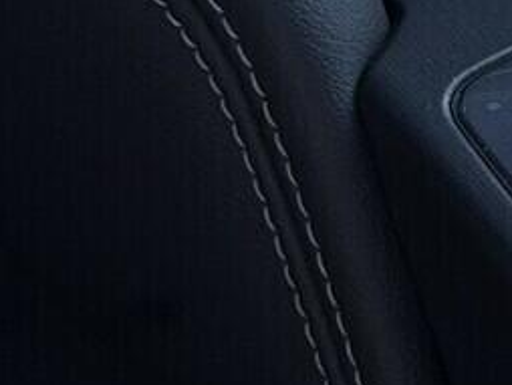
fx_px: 4027
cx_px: 1191
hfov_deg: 6.9
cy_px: 147
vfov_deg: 5.5
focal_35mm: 272
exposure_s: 1/712
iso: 64
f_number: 1.78
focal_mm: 6.76
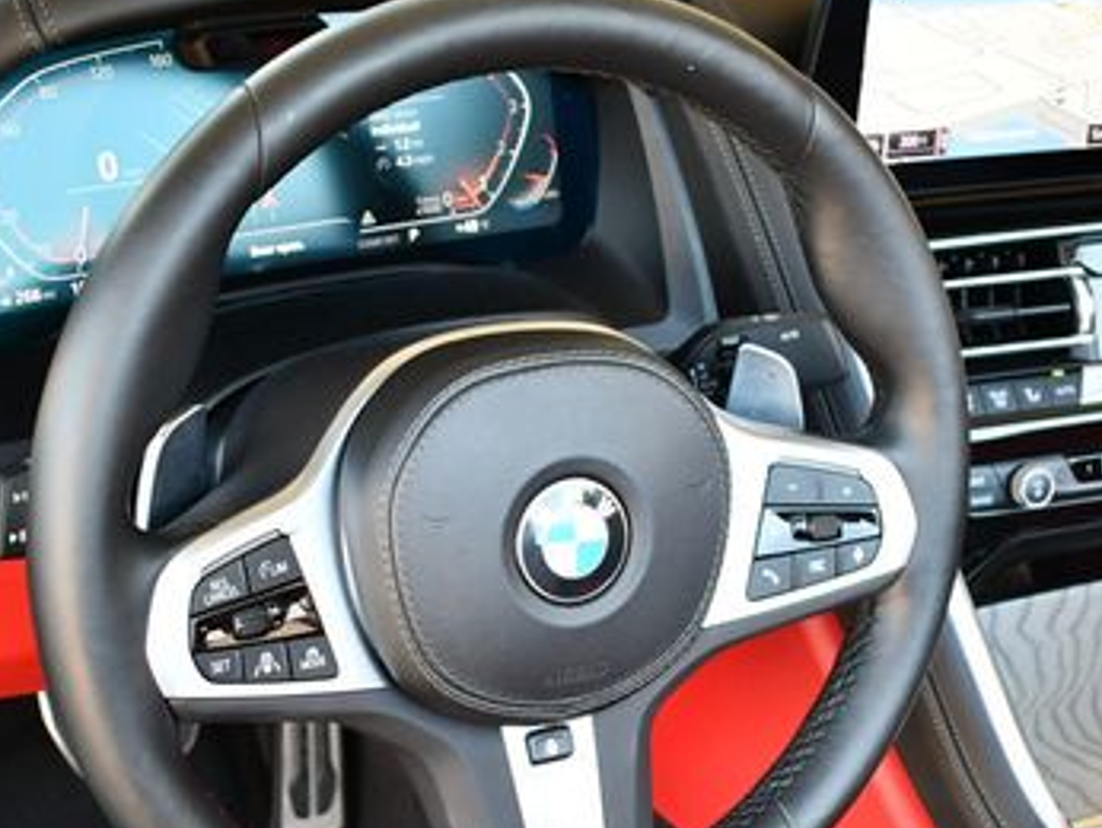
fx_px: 2039
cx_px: 602
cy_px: 583
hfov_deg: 30.2
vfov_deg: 22.8
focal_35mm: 64
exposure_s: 1/200
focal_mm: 18
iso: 800
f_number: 3.5
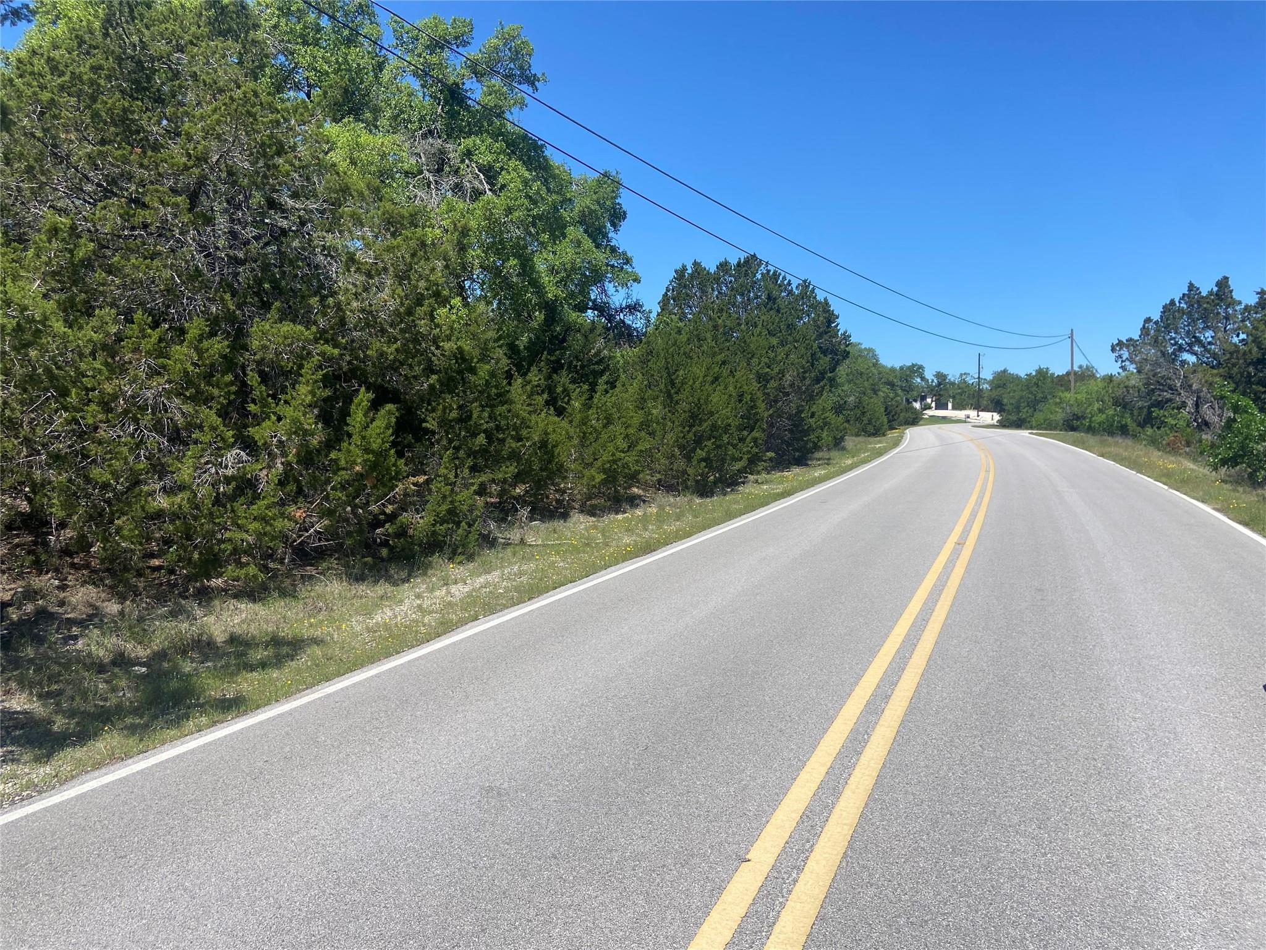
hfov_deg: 67.3
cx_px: 633
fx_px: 951
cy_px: 475
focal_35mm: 26
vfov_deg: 53.1
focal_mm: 4.25
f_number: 1.8
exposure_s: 1/2817
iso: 32
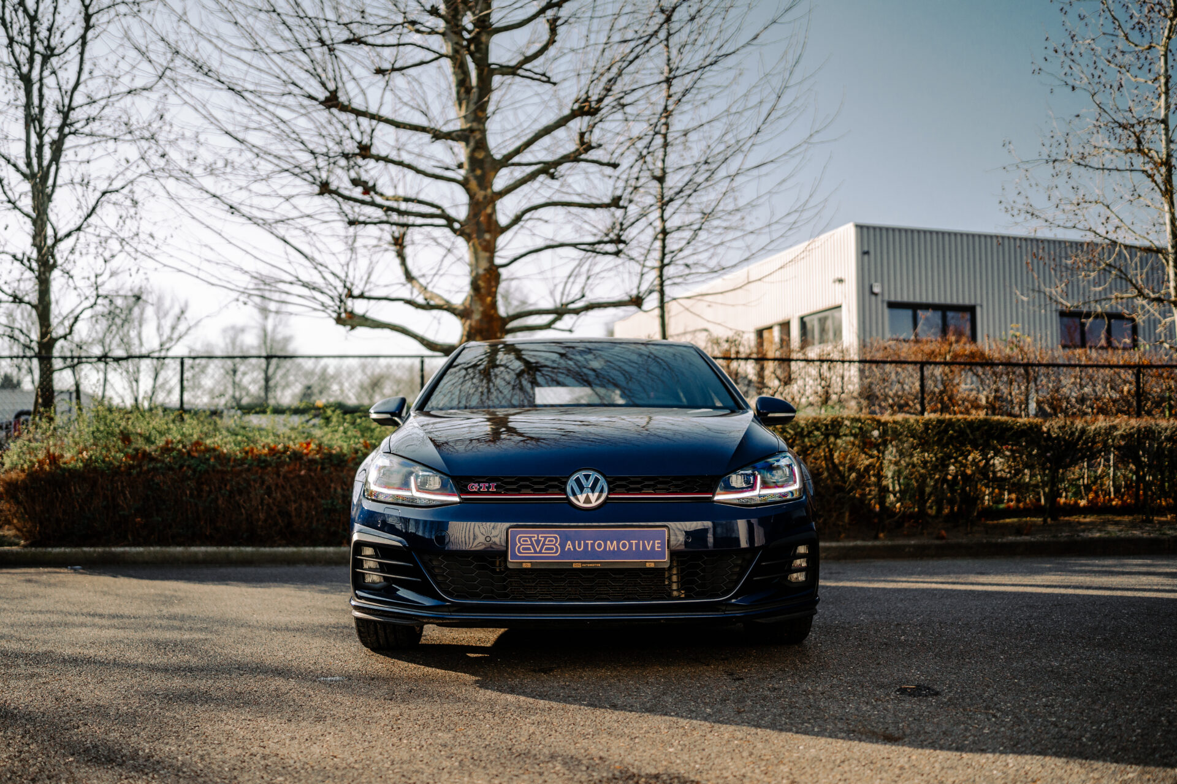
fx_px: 1144
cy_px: 392
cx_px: 588
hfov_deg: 54.4
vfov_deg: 37.9
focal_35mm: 35
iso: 100
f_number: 1.4
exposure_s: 1/3200
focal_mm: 35
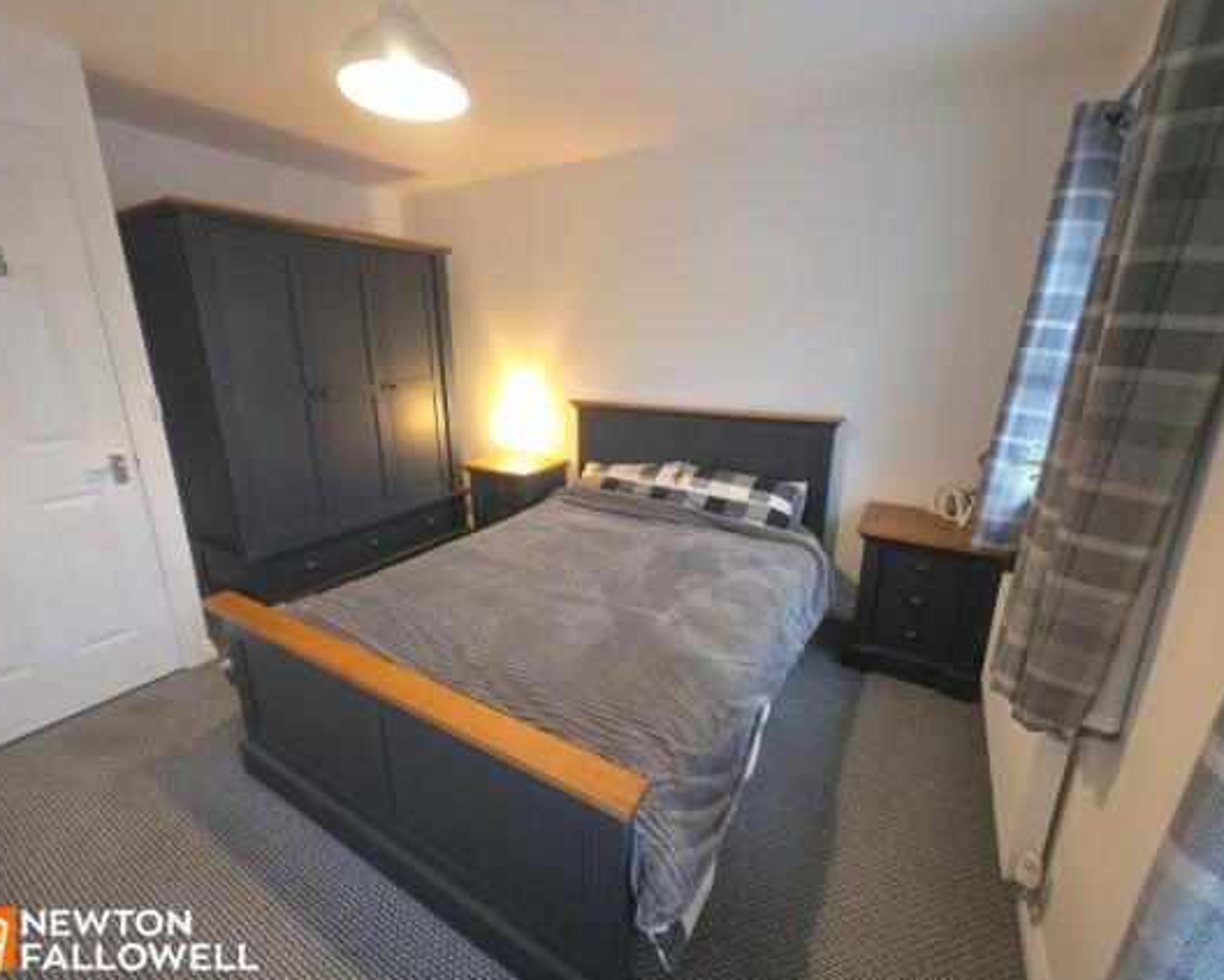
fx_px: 507
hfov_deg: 100.7
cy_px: 483
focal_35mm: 14
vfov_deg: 88.0
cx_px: 609
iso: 160
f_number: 1.9
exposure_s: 1/12.5
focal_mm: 2.2
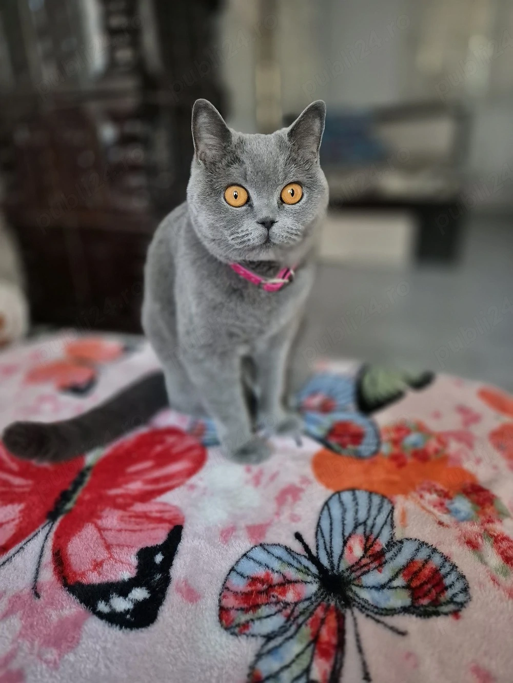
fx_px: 454
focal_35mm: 23
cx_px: 256
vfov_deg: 73.9
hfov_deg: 58.9
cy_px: 342
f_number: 1.8
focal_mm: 5.4
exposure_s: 1/100
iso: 2000
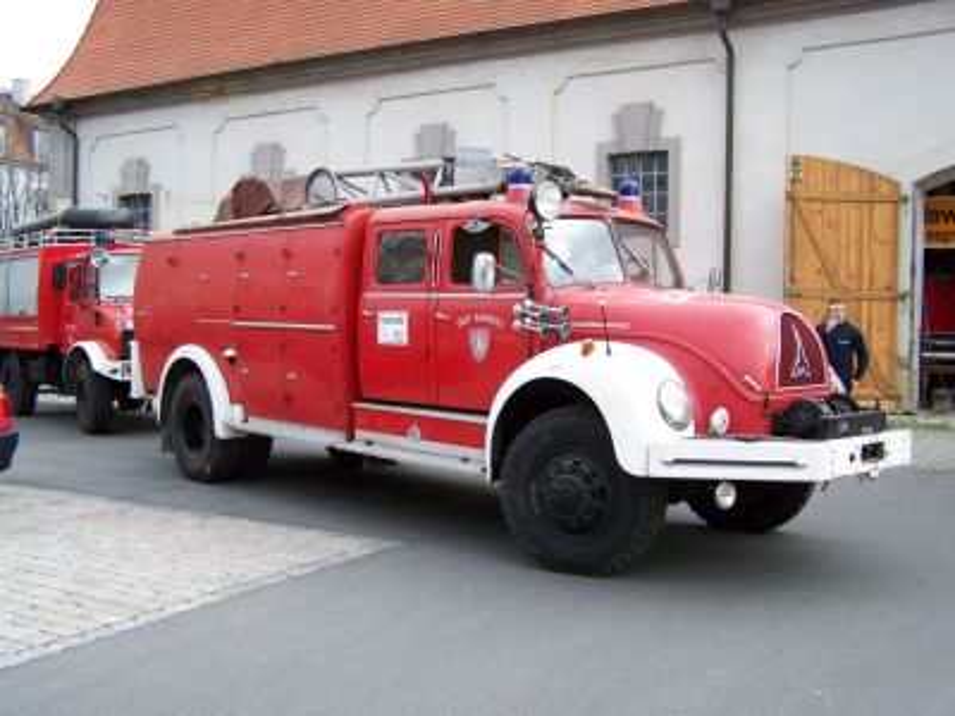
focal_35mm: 38
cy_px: 358
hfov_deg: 49.0
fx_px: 1048
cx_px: 478
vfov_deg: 37.7
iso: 64
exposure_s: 1/200
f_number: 2.8
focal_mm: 6.3
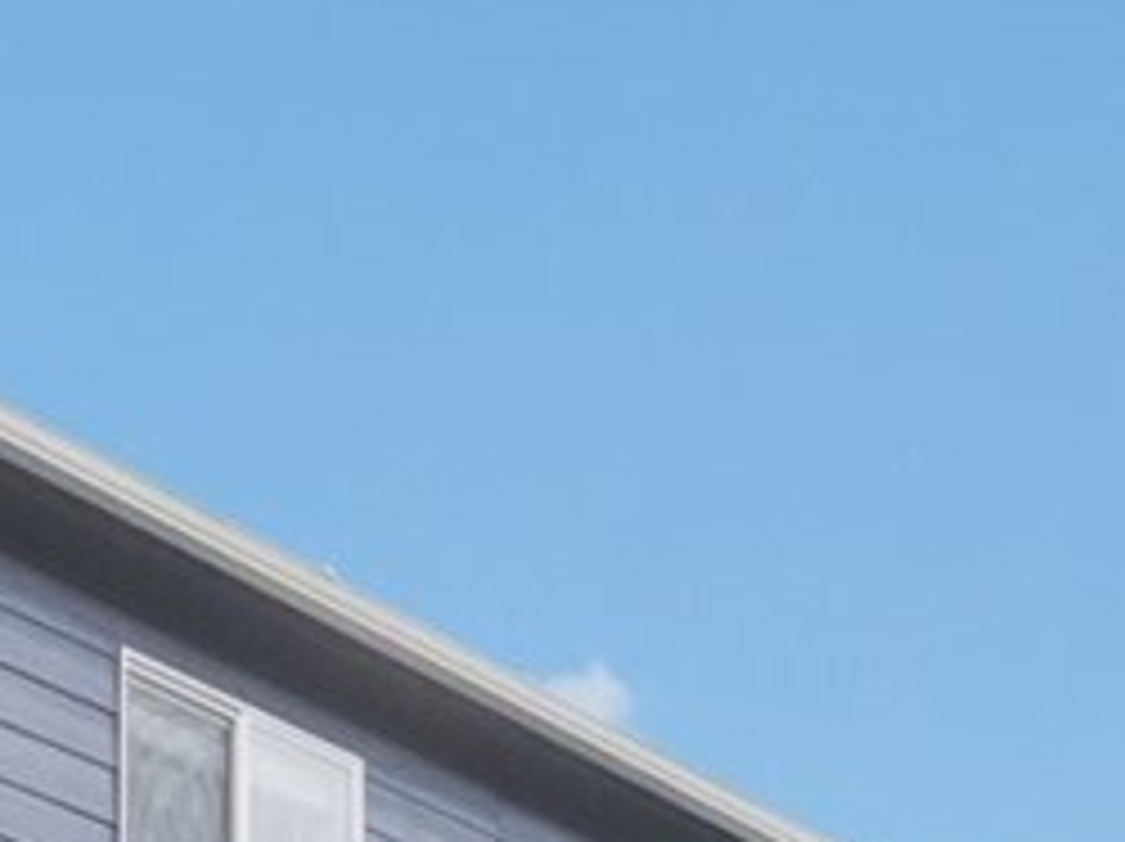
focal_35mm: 98
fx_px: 3182
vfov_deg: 11.9
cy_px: 2082
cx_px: -7
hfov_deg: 19.5
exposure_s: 1/30
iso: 125
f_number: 9
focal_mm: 10
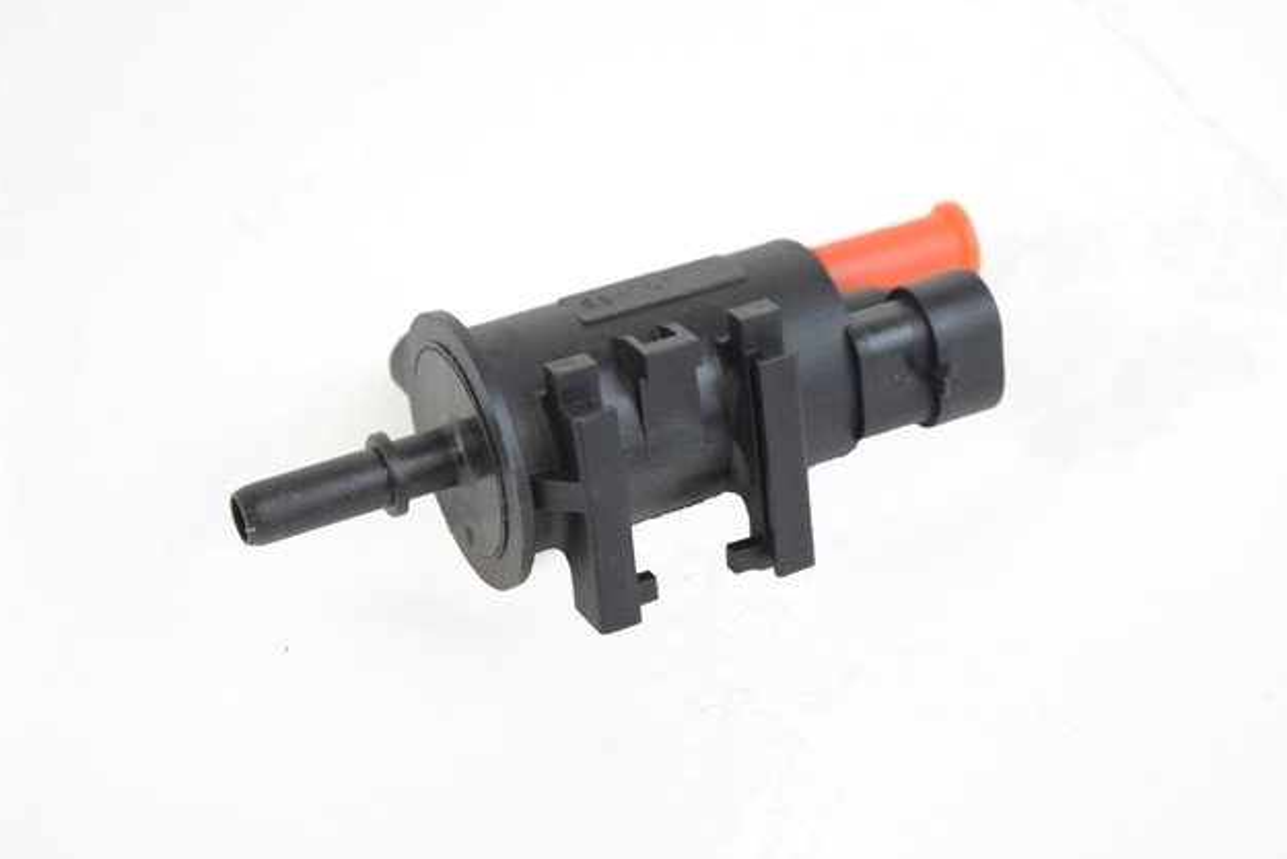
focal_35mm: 85
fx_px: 3022
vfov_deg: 16.2
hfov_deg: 24.0
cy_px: 436
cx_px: 634
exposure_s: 1/60
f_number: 5.6
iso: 5000
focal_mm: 55
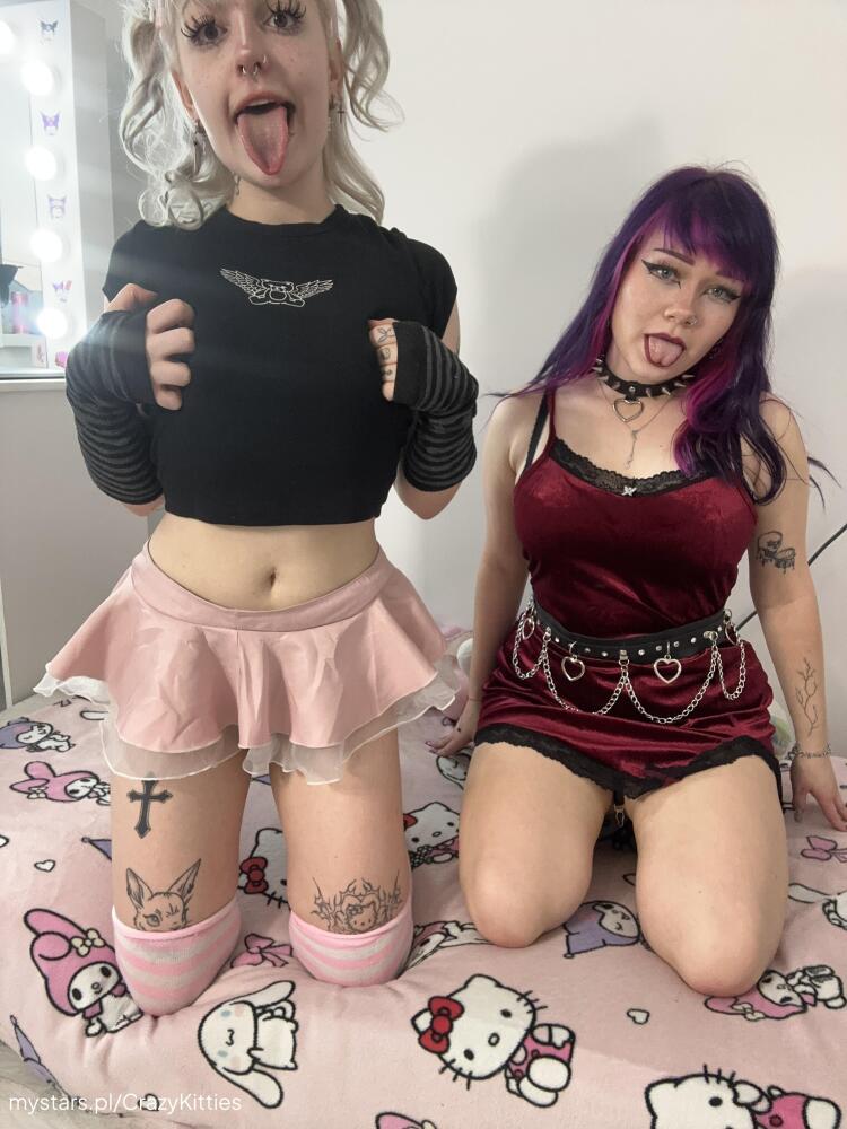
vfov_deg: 73.9
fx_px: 750
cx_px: 424
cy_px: 564
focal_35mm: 23
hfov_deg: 58.9
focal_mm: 2.69
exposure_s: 1/50
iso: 125
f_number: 1.9
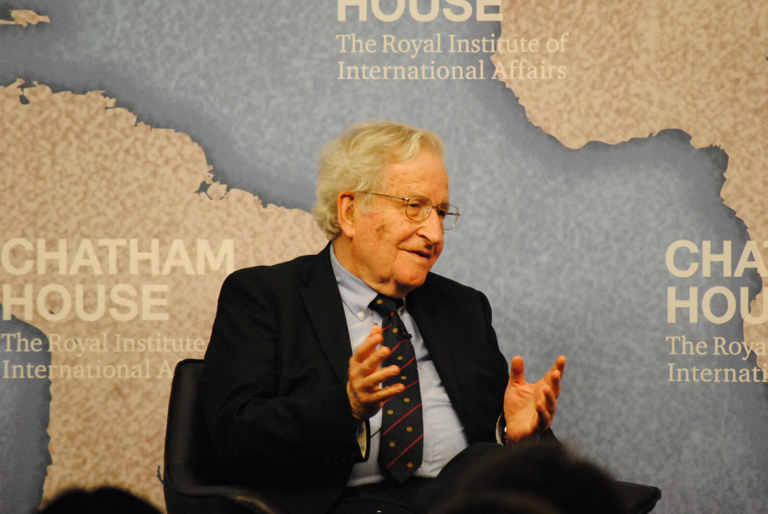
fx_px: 8010
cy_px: 257
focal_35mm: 375
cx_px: 384
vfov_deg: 3.7
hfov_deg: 5.5
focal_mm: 250
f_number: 5
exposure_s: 1/160
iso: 1600
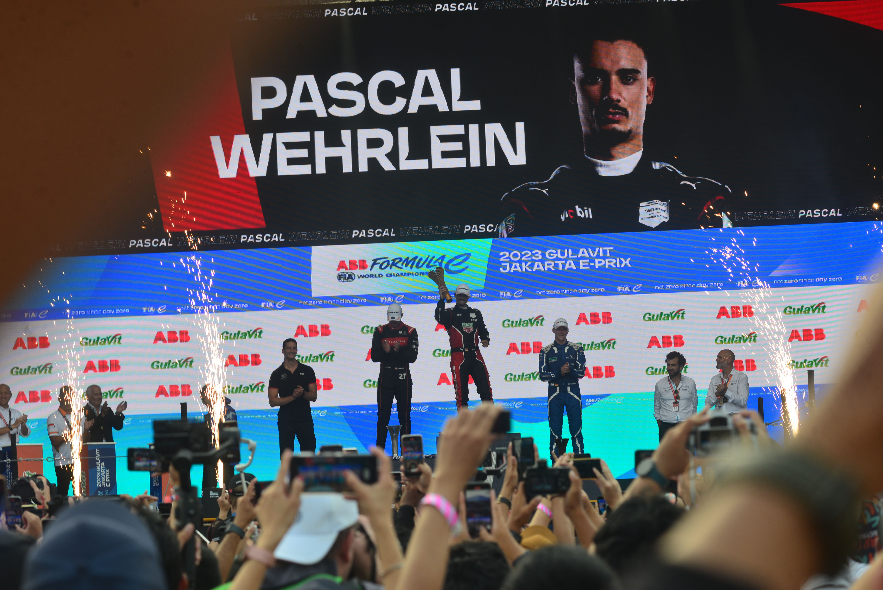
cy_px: 295
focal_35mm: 112
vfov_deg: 12.2
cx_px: 442
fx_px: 2748
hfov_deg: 18.3
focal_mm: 112
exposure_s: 1/200
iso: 400
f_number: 10
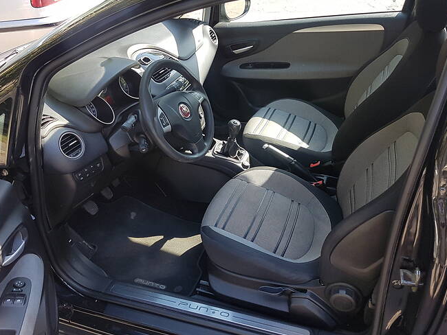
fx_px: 413
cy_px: 146
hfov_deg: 56.7
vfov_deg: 44.1
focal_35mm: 32
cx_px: 248
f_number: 1.7
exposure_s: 1/217
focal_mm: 4.2
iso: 40
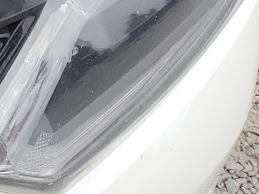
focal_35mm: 141
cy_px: -230
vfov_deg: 9.6
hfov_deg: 10.9
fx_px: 1055
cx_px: -436
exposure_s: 1/556
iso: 50
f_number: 1.5
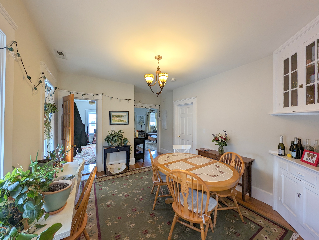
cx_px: 160
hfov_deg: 110.5
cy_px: 120
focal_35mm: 12
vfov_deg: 94.6
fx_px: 111
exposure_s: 1/39.8
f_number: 1.95
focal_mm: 2.23
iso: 42
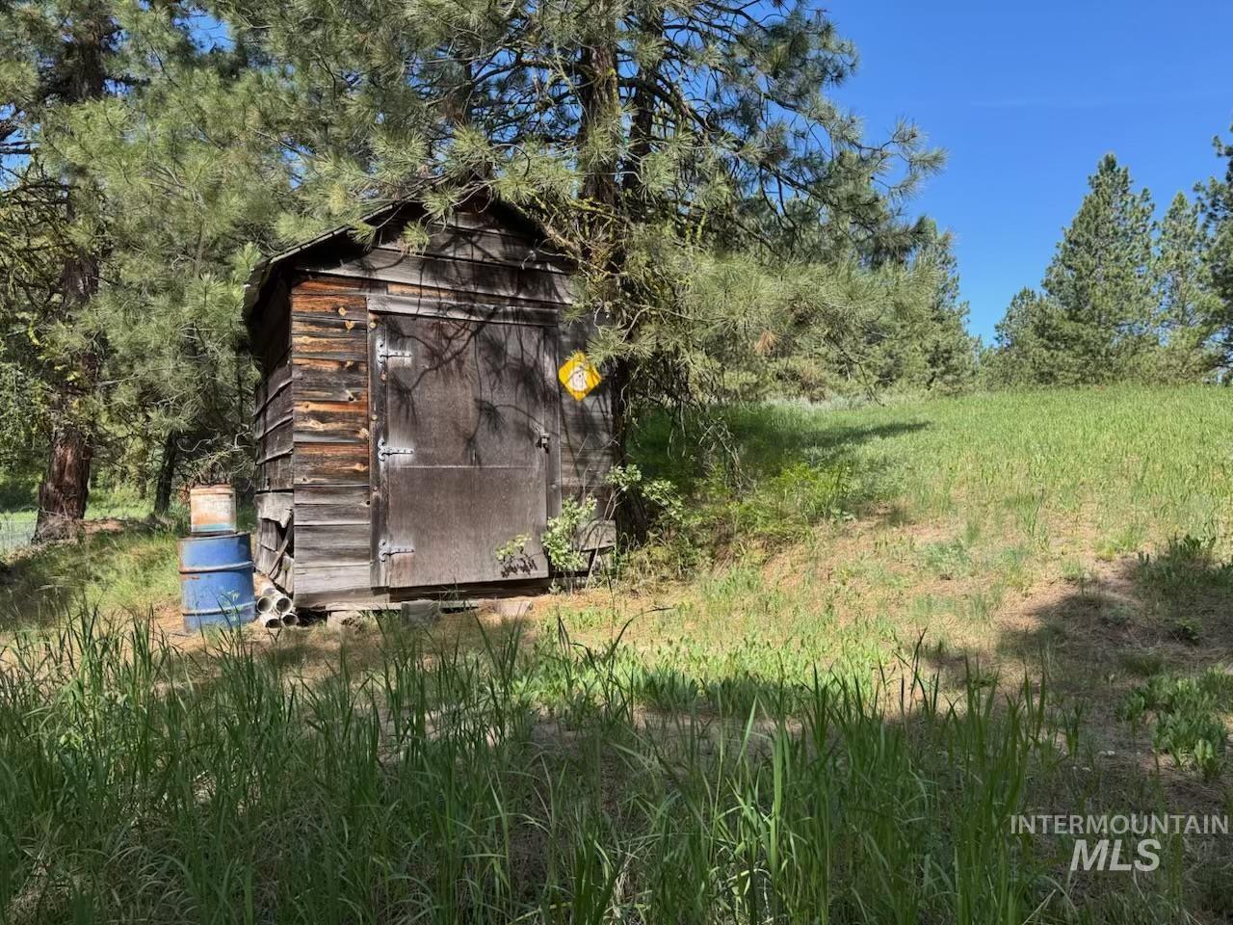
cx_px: 616
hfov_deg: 71.6
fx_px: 855
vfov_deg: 56.8
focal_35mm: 24
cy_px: 462
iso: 80
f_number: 1.78
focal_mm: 6.76
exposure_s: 1/1261
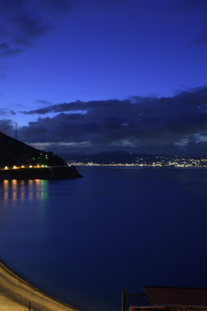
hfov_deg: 33.9
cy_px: 156
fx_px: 334
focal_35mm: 39
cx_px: 59
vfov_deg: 49.8
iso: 100
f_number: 8
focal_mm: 17
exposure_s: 30
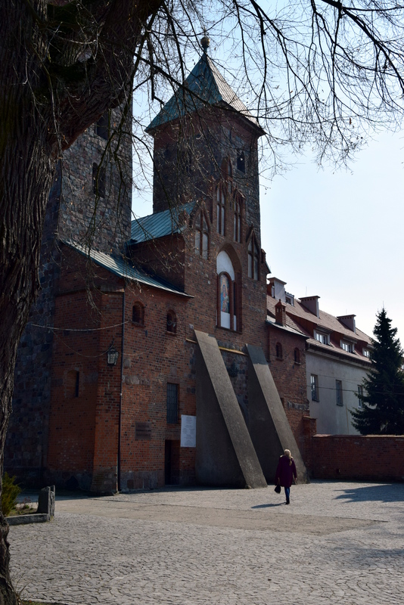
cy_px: 302
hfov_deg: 35.5
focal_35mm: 38
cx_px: 202
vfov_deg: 51.3
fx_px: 631
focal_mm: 25
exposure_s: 1/500
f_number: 11
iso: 220
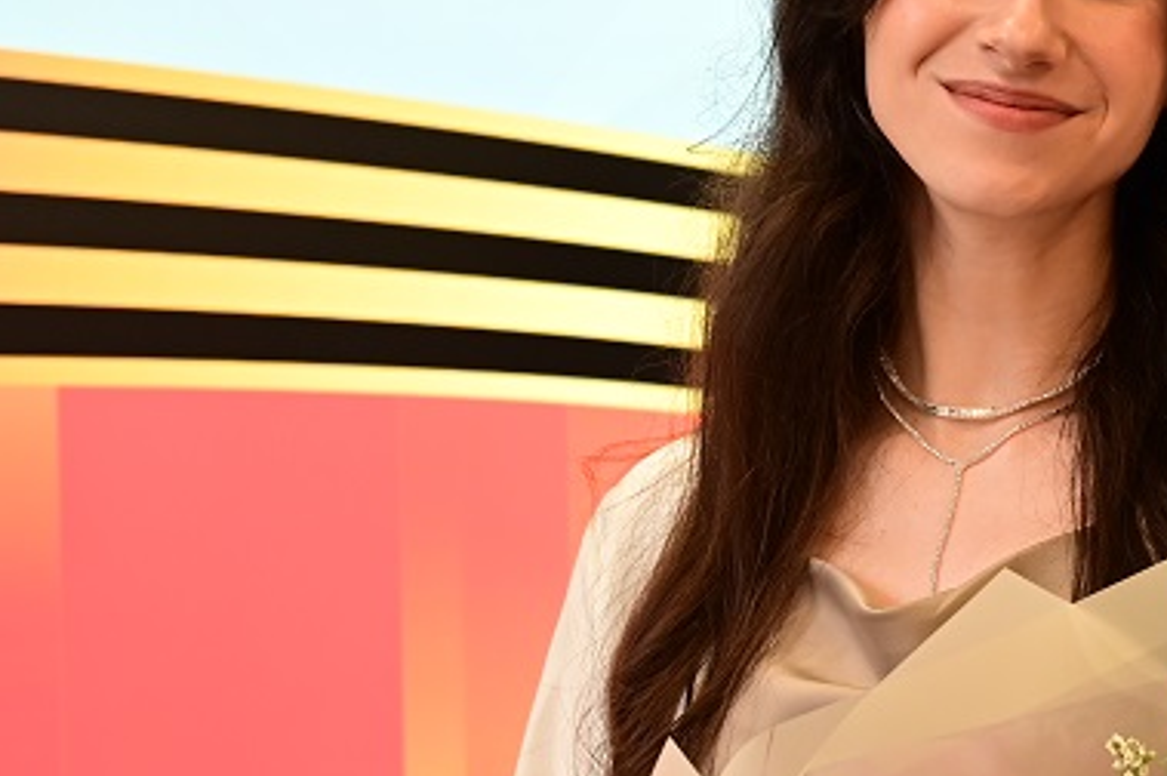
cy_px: 503
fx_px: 4696
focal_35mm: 145
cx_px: 1466
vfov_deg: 9.4
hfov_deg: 13.7
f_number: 4
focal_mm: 55
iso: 1000
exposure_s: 1/125
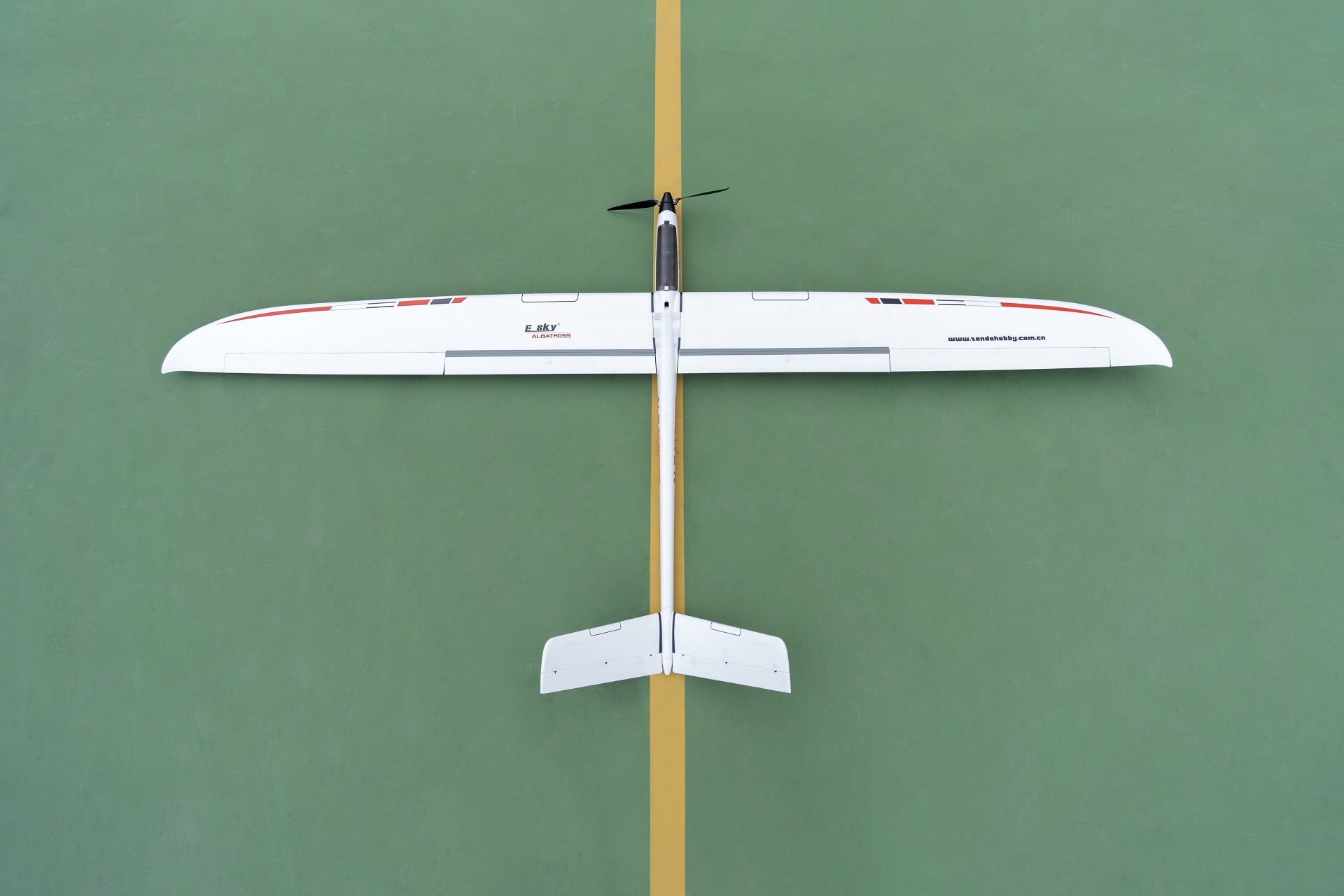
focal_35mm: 16
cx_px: 672
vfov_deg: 73.7
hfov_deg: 96.7
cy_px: 448
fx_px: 597
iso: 100
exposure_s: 1/60
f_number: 8
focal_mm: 16
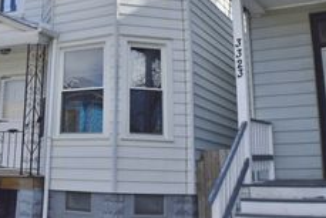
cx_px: 40
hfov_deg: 27.2
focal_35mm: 72
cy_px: -18
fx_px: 652
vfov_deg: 18.3
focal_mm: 22
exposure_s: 1/500
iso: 250
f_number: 11
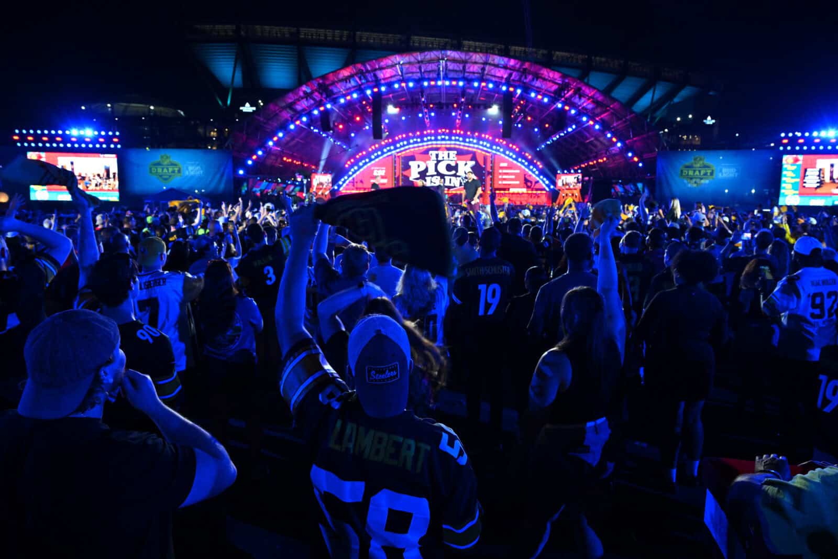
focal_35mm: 24
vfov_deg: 53.1
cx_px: 419
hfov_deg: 73.7
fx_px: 559
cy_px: 280
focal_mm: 24
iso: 1600
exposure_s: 1/125
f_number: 5.6
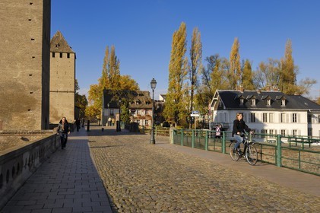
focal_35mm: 36
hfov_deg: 53.2
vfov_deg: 36.8
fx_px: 320
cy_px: 106
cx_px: 160
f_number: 9.5
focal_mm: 24
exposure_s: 1/160
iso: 100
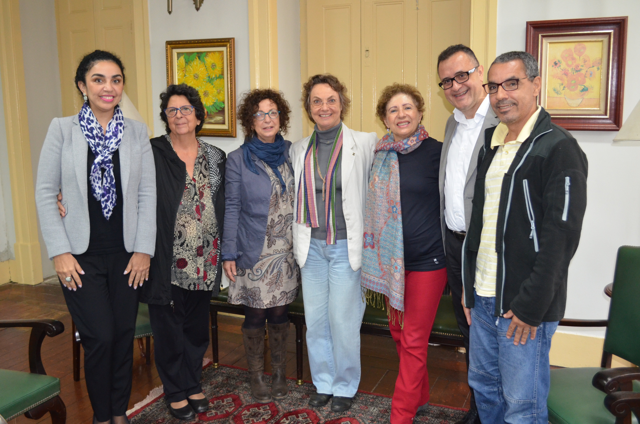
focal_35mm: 36
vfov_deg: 36.7
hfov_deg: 53.2
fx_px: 639
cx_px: 320
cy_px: 212
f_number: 4
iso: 1600
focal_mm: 24
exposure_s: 1/60
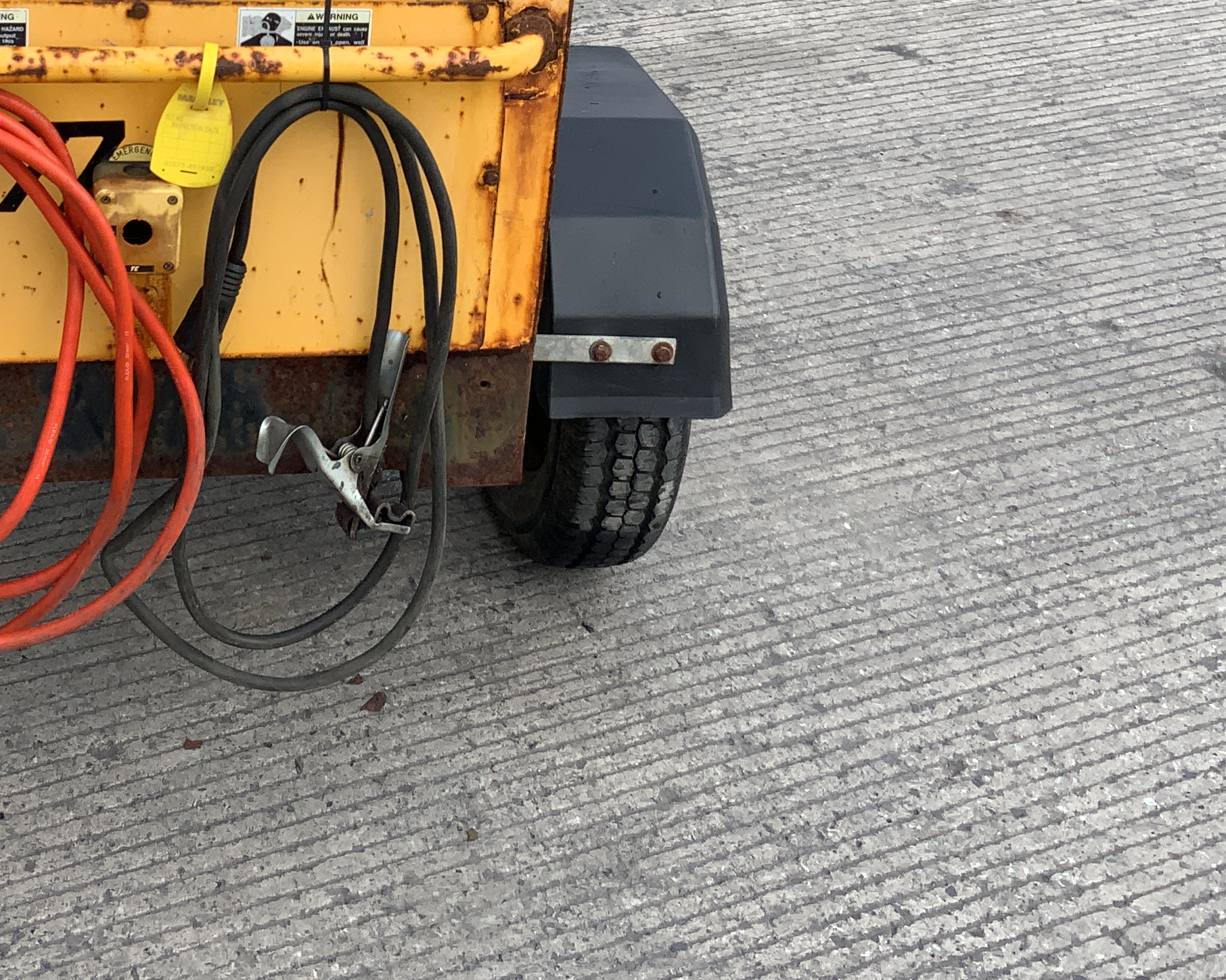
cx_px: 296
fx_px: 2286
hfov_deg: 29.5
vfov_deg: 23.4
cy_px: 40
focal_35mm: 63
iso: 16
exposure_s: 1/912
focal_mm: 3
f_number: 1.8
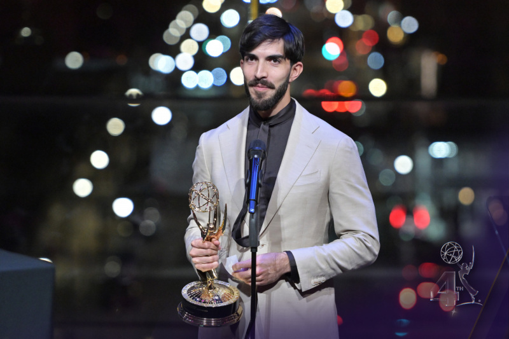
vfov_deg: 5.9
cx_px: 254
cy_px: 170
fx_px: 3279
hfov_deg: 8.9
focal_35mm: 232
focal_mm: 155
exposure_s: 1/400
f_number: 2.8
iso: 4000
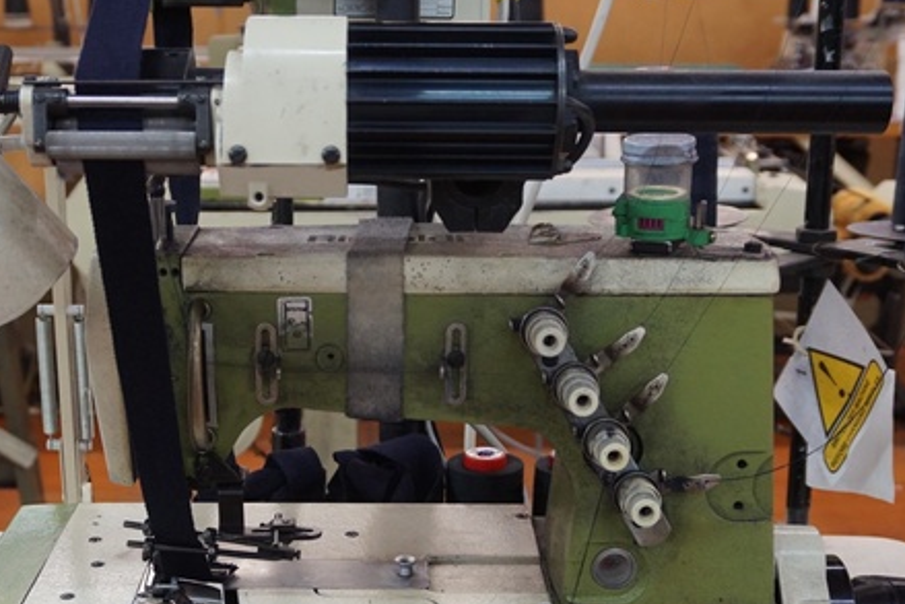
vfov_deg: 22.8
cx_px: 383
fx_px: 1484
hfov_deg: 33.9
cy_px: 437
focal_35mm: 59
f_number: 4.5
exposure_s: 1/160
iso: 1000
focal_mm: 24
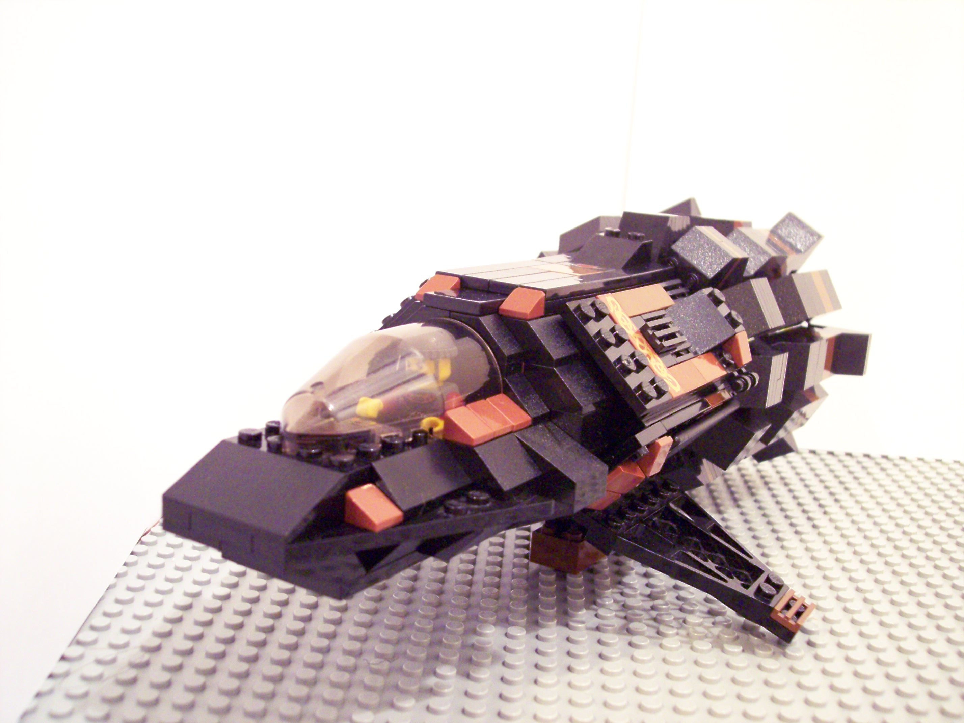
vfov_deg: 36.8
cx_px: 482
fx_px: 1086
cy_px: 362
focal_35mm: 39
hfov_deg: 47.9
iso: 400
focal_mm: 8
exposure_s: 1
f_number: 3.4
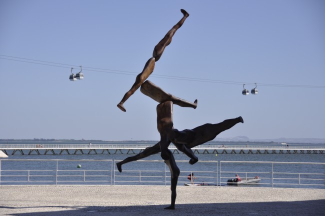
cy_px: 108
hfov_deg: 19.5
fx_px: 947
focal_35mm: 105
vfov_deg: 13.0
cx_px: 162
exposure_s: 1/1600
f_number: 5
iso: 200
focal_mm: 70
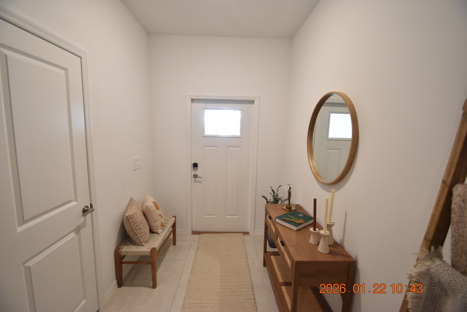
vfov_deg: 77.3
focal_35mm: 15
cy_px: 156
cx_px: 234
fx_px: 195
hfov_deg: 100.4
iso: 800
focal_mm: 10
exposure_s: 1/60
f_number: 3.5
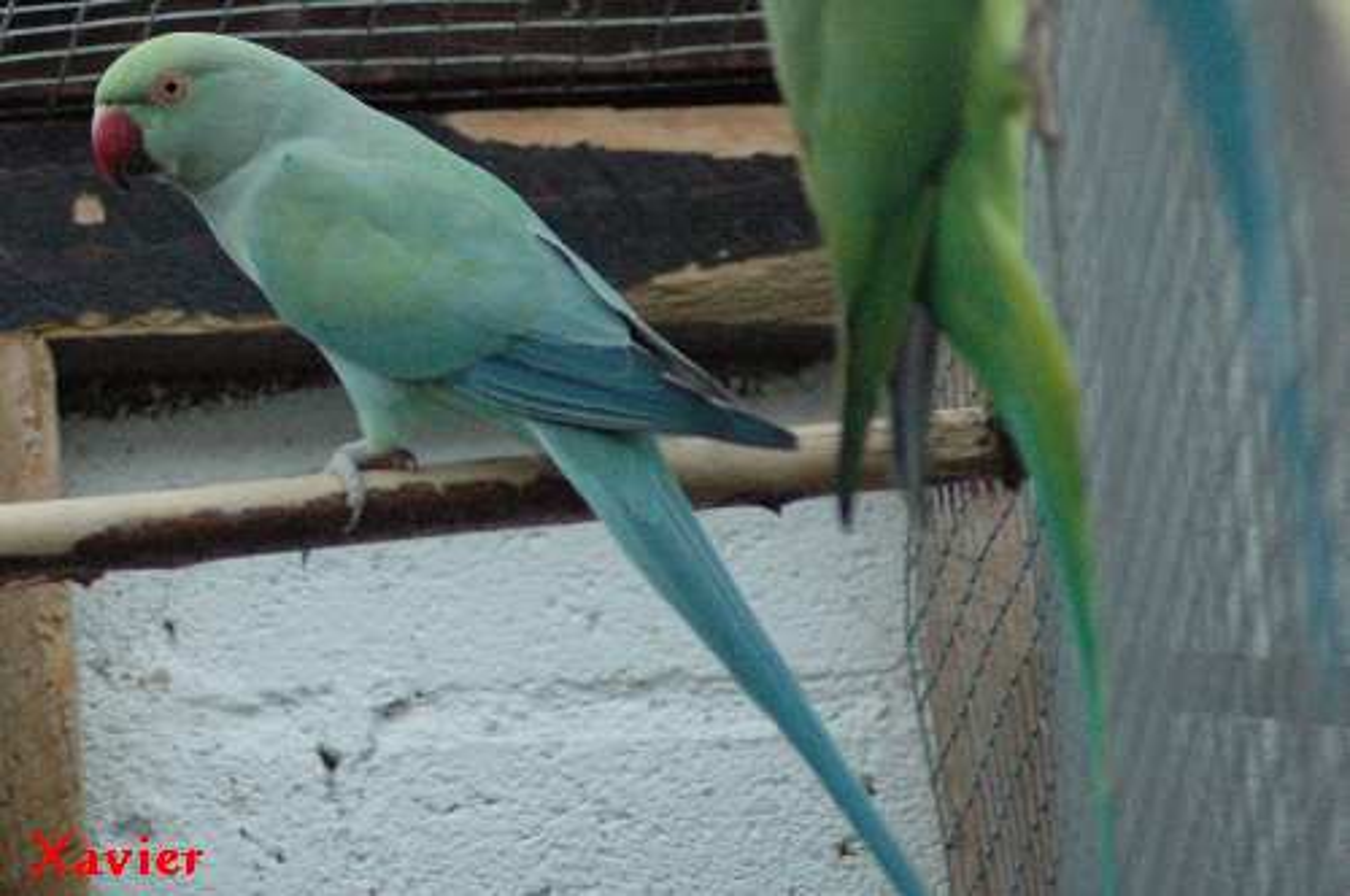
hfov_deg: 9.5
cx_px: 675
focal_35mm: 218
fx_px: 8146
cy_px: 448
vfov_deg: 6.3
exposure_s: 1/80
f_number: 4.5
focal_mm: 145
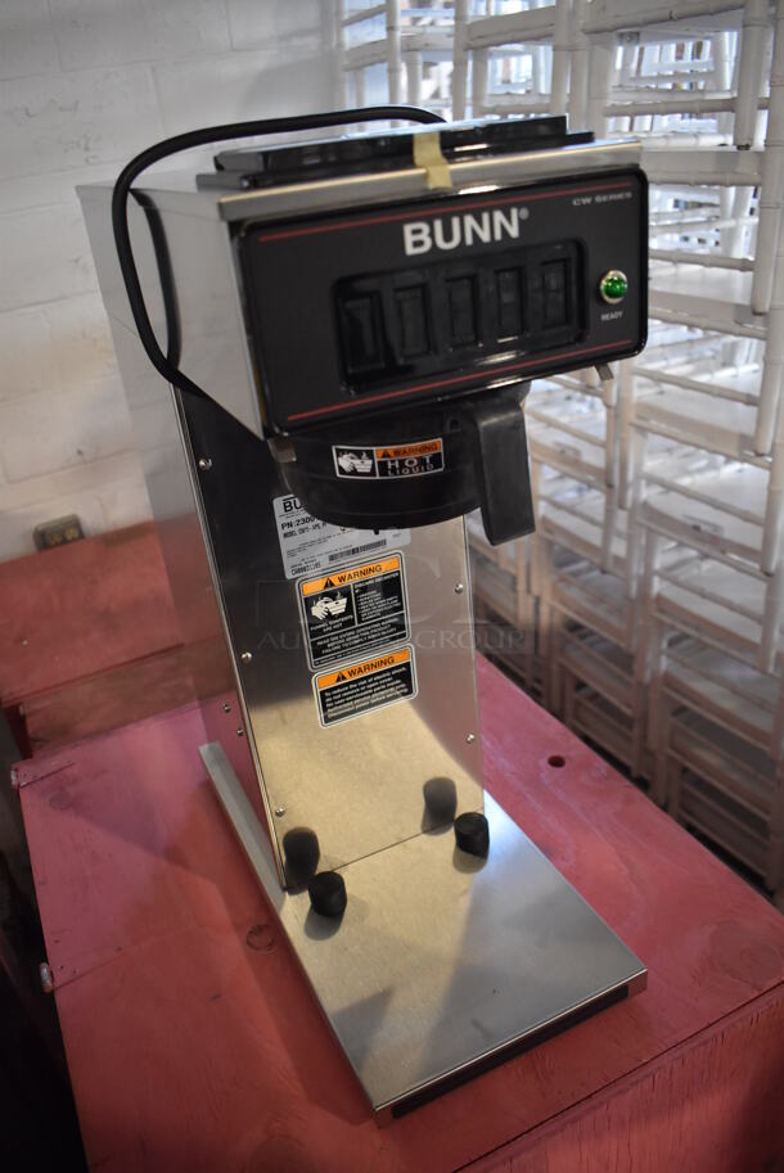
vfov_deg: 67.3
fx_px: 881
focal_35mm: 27
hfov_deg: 48.0
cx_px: 392
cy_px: 586
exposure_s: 1/125
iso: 1600
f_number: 3.5
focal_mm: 18
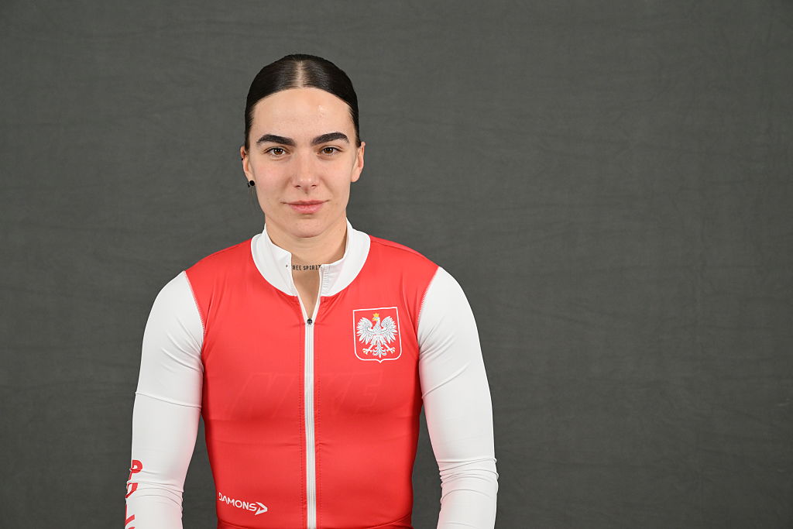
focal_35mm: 62
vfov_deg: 21.9
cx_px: 396
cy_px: 264
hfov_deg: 32.4
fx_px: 1366
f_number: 8
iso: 2500
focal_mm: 62
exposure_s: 1/160
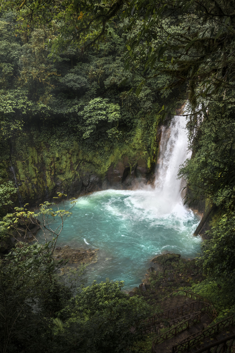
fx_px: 294
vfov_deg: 61.9
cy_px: 176
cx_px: 118
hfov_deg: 43.6
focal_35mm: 30
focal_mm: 20
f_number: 9
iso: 720
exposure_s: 1/125
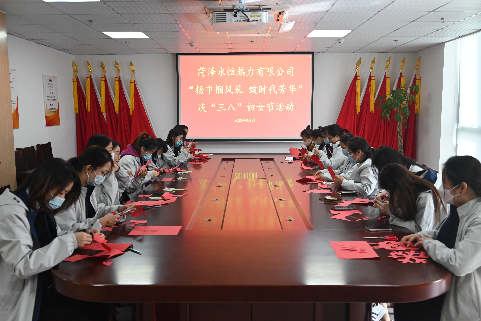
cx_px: 240
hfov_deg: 56.5
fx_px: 448
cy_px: 160
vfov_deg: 39.5
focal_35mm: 34
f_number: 6.3
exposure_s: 1/100
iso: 2800
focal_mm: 33.5
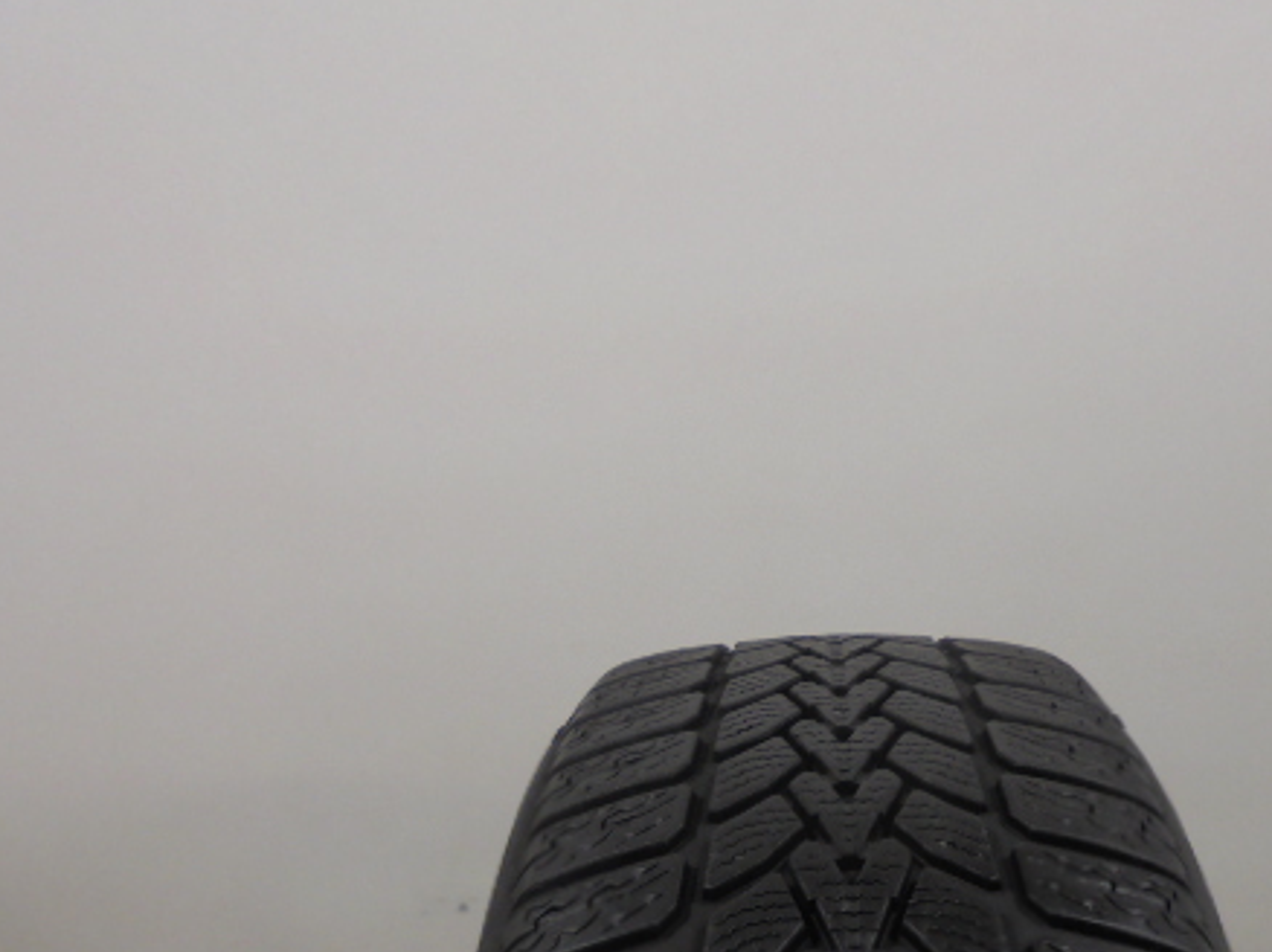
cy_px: 656
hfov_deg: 48.4
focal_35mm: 38
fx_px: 1396
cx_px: 819
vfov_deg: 37.2
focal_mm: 4.6
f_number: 3.5
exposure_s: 1/30
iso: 100
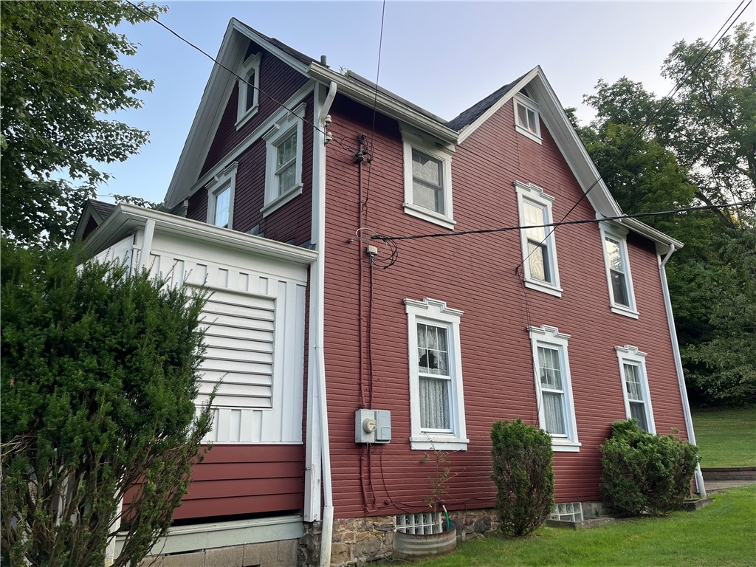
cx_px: 378
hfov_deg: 67.3
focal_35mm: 26
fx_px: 568
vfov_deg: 53.1
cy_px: 284
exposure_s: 1/122
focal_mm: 5.1
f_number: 1.6
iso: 40
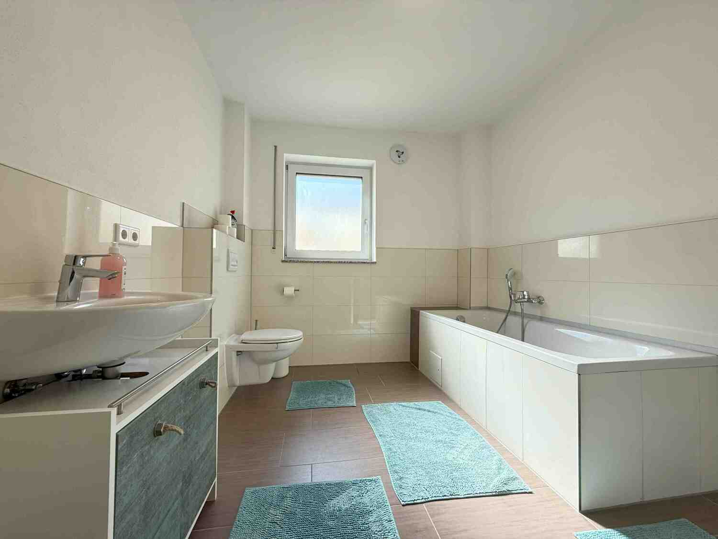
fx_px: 290
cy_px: 270
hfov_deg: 102.1
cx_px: 359
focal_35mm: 14
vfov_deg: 85.7
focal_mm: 2.22
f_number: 2.2
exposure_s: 1/257
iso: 64
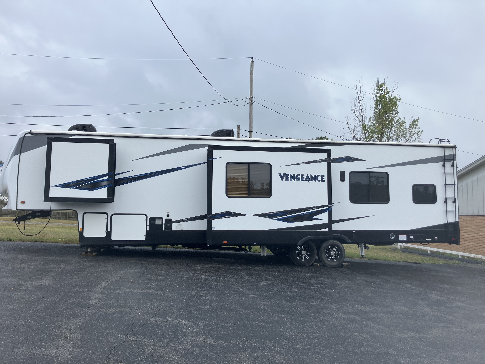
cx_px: 242
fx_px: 392
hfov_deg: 63.4
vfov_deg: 49.7
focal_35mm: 28
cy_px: 182
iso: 32
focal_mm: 3.99
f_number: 1.8
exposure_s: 1/771
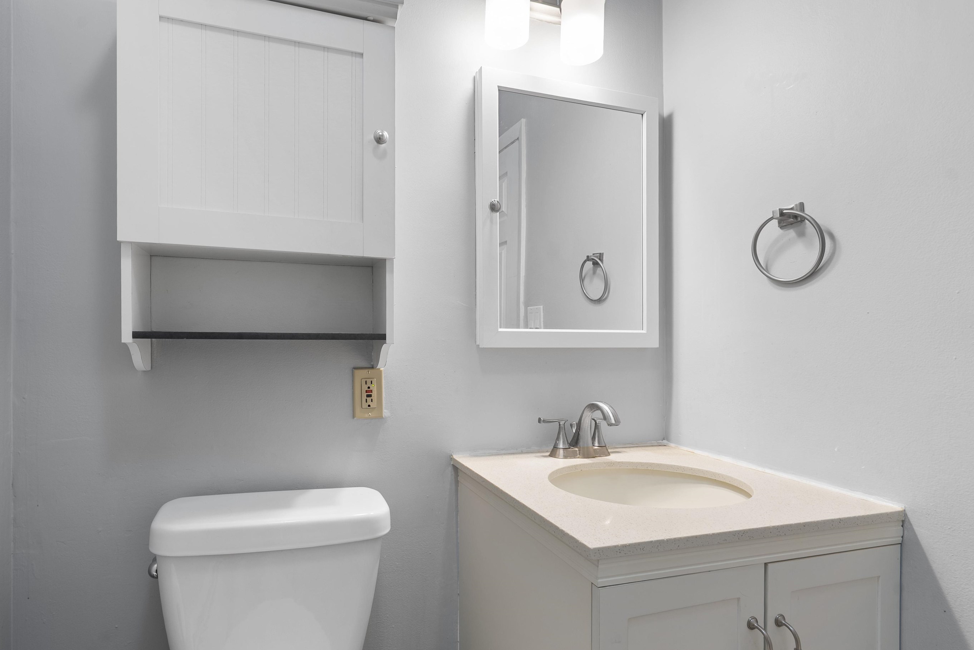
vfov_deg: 67.4
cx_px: 429
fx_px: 487
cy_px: 341
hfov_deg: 89.6
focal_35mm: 18
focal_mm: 16
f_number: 8
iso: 100
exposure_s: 1
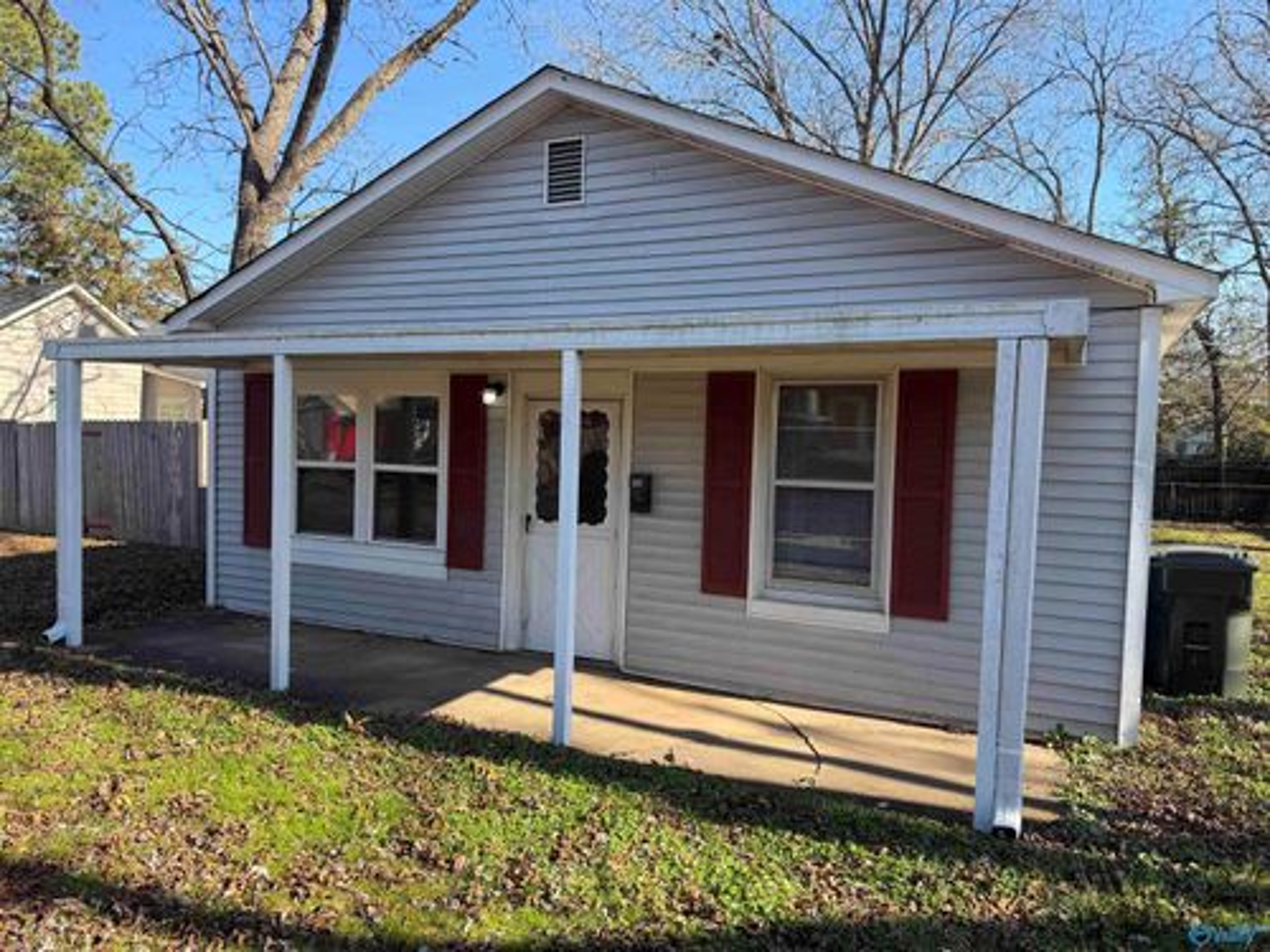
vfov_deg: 56.8
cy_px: 476
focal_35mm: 24
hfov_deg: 71.6
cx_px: 635
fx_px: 881
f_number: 1.78
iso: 80
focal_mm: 6.76
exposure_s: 1/1292
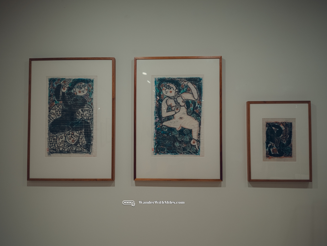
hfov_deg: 63.4
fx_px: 265
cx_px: 164
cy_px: 123
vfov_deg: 49.7
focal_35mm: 28
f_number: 4
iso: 800
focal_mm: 35
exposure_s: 1/15
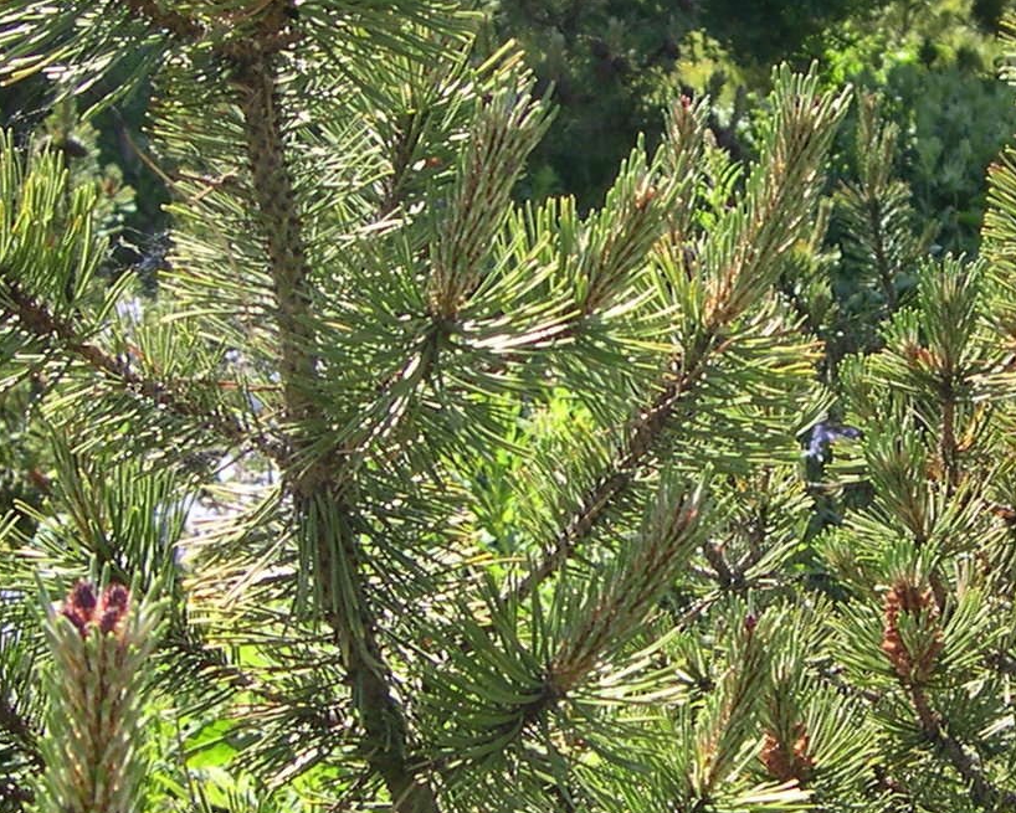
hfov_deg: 18.5
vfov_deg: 15.0
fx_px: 3098
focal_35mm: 103
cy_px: 338
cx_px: 810
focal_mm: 8
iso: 100
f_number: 2.8
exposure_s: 1/387
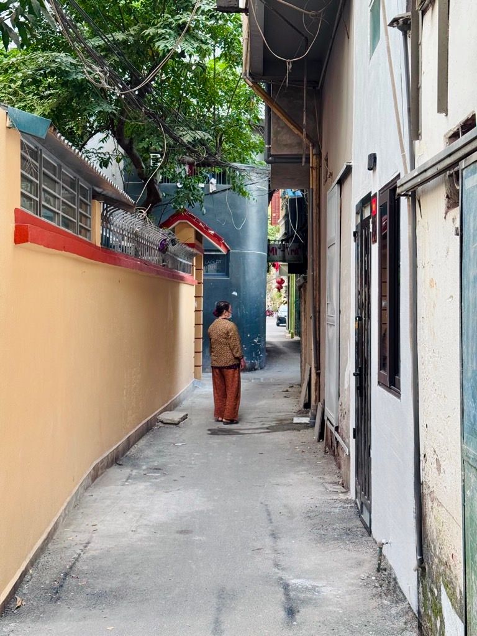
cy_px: 318
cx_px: 238
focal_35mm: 48
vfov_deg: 39.7
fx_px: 882
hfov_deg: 30.3
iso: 125
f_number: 1.78
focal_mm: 6.76
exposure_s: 1/60
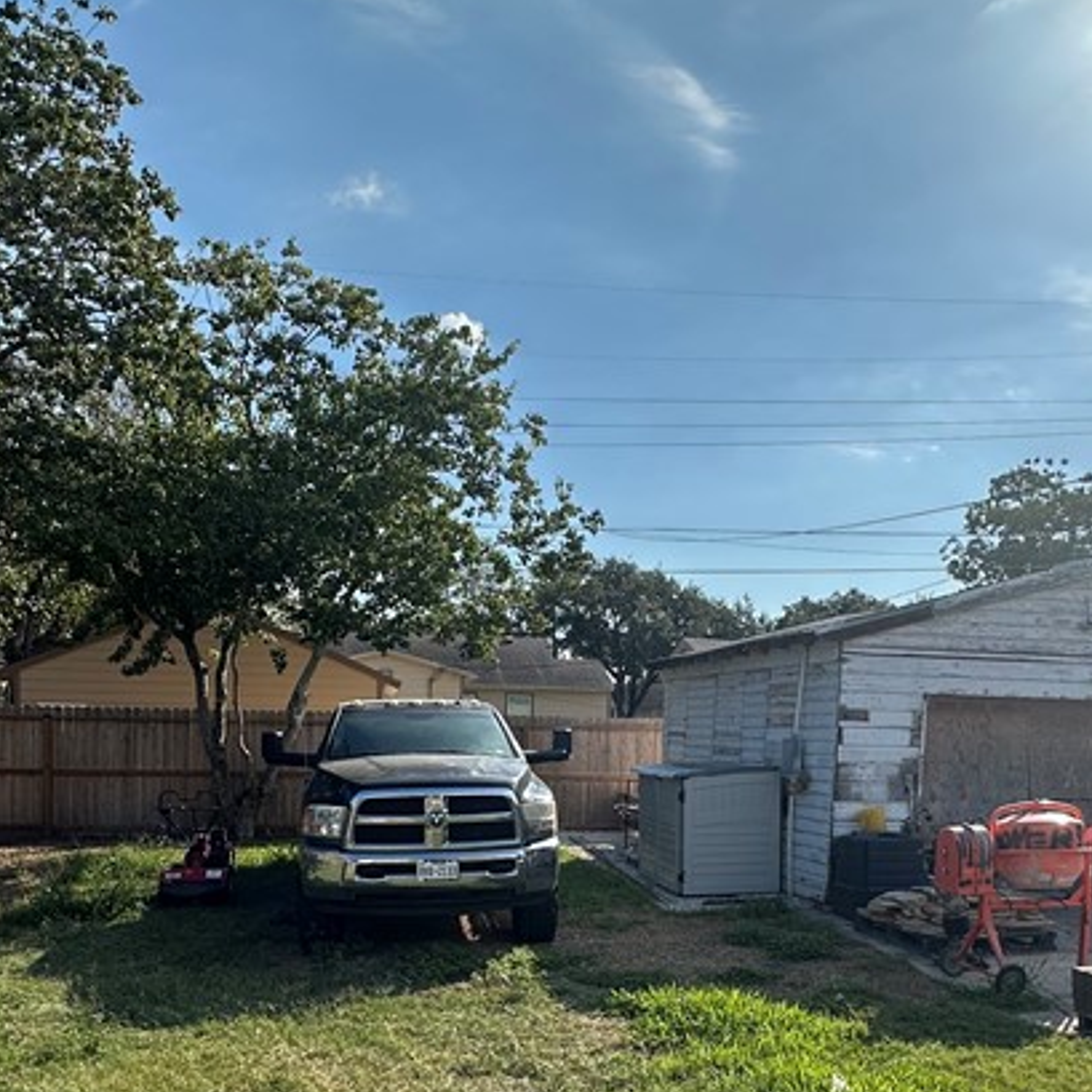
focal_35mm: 31
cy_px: 782
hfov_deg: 52.5
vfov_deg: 50.9
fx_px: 1106
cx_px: 569
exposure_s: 1/1855
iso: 40
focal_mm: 2.22
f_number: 2.2
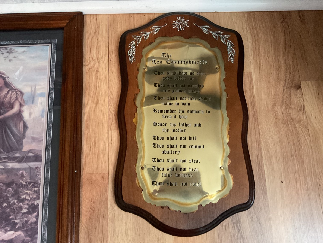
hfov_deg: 61.7
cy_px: 122
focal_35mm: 29
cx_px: 162
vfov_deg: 48.2
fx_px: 271
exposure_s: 1/30
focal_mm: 3
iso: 400
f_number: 1.8
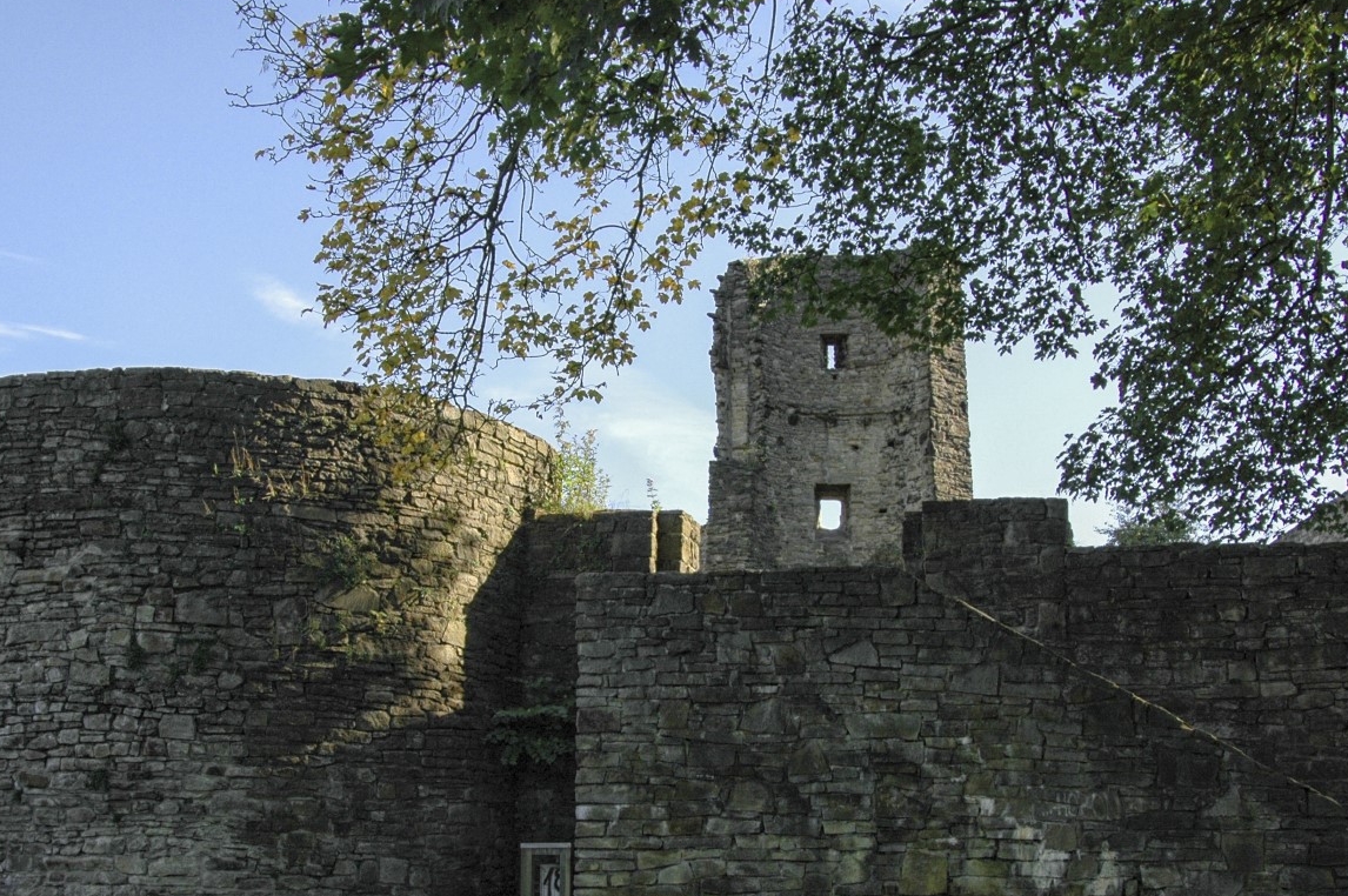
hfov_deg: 38.9
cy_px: 551
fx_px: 1908
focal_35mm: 51
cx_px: 607
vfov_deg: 26.4
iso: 200
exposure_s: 1/200
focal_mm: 24
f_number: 8
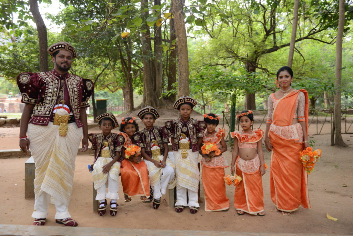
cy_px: 118
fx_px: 314
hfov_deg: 58.7
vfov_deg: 41.2
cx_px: 176
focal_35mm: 32
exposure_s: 1/2500
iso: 4000
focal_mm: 32
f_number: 3.2
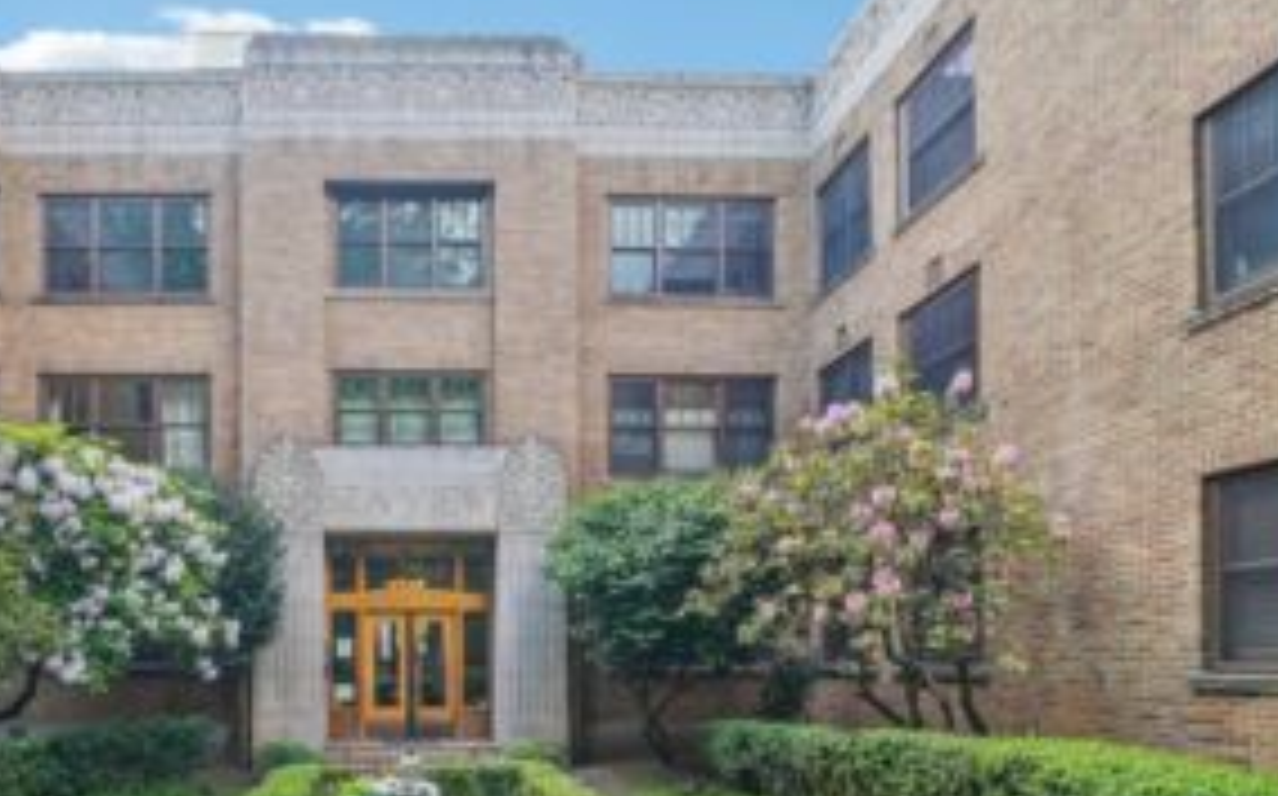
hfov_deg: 74.9
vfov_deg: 52.6
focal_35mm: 23
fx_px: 800
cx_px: 432
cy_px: 474
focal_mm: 16
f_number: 9
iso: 1600
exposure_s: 1/100
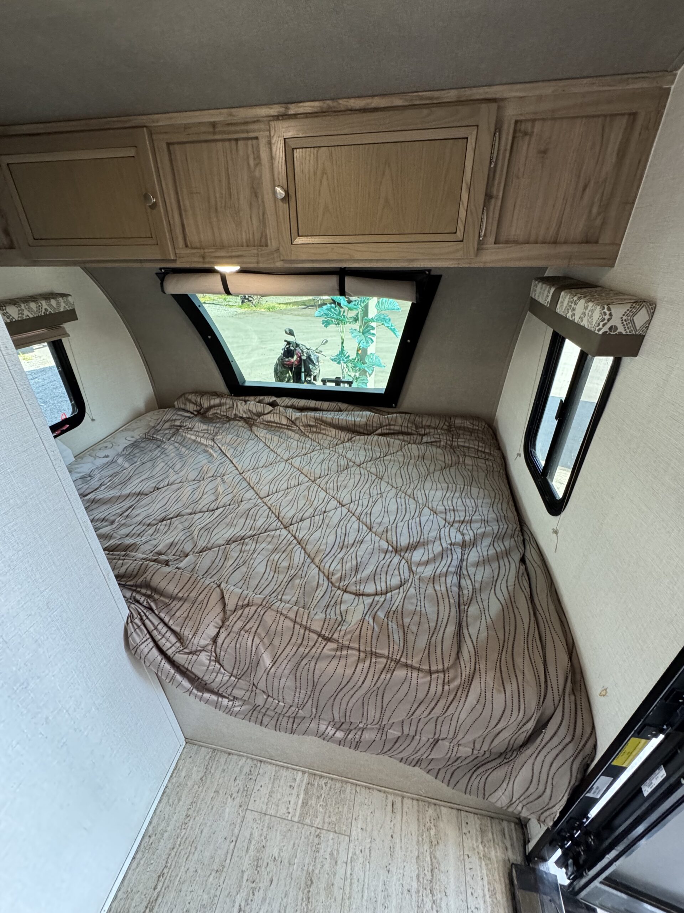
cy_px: 456
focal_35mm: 14
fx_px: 369
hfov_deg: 85.7
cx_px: 342
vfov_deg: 102.1
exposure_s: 1/99
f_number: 2.2
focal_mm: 2.22
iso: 320
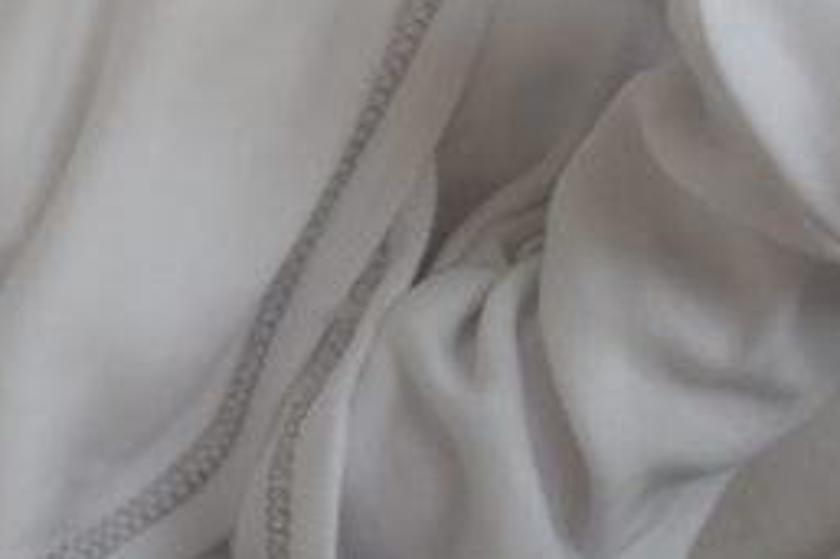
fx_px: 5982
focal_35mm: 257
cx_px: -346
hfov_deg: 7.9
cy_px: -152
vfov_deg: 5.3
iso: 640
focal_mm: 55
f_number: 5.6
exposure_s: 1/60
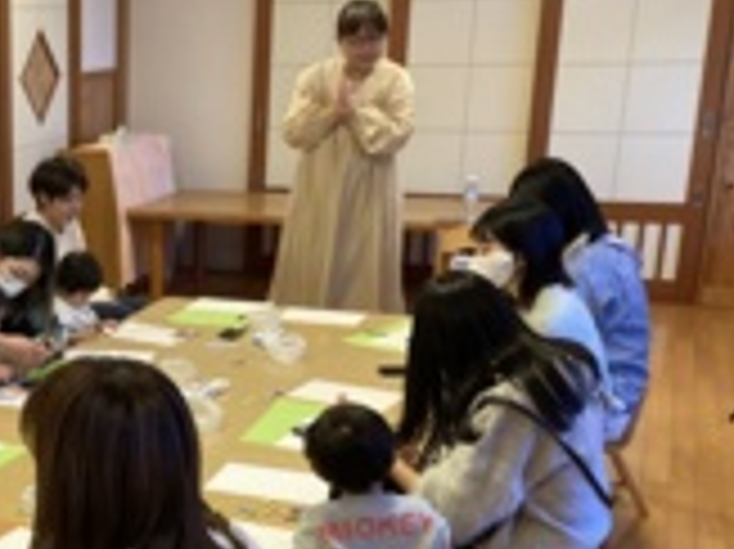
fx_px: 1271
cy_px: 418
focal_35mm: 60
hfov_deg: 29.7
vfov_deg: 24.1
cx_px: -23
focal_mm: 3.99
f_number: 1.8
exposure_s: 1/50
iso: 80
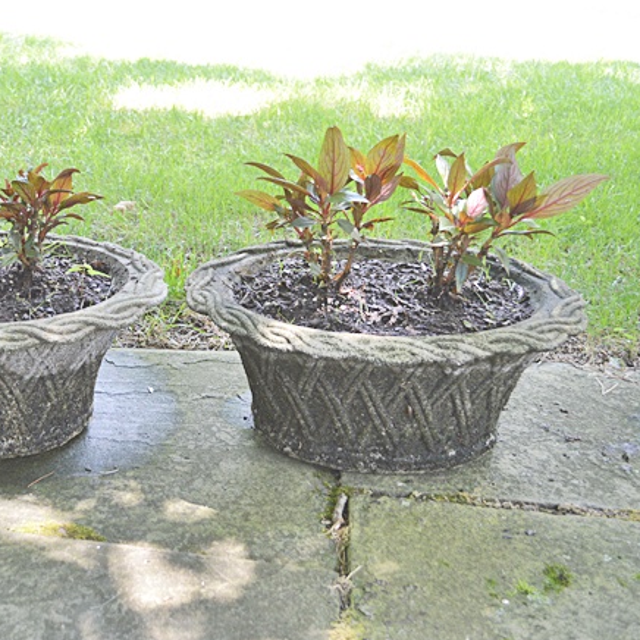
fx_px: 941
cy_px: 305
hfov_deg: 36.8
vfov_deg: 37.5
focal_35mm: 45
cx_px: 178
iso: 400
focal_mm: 22
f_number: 4.5
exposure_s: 1/60
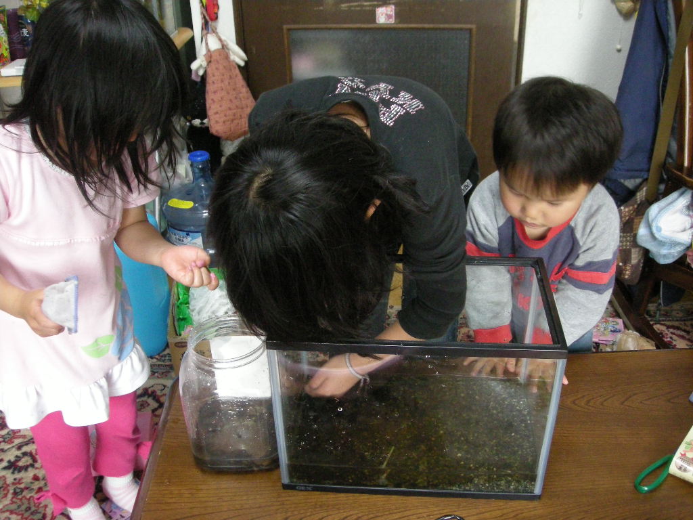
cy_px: 260
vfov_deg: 40.7
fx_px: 701
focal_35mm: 35
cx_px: 346
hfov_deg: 52.6
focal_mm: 5.7
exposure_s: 1/30
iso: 400
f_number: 2.8
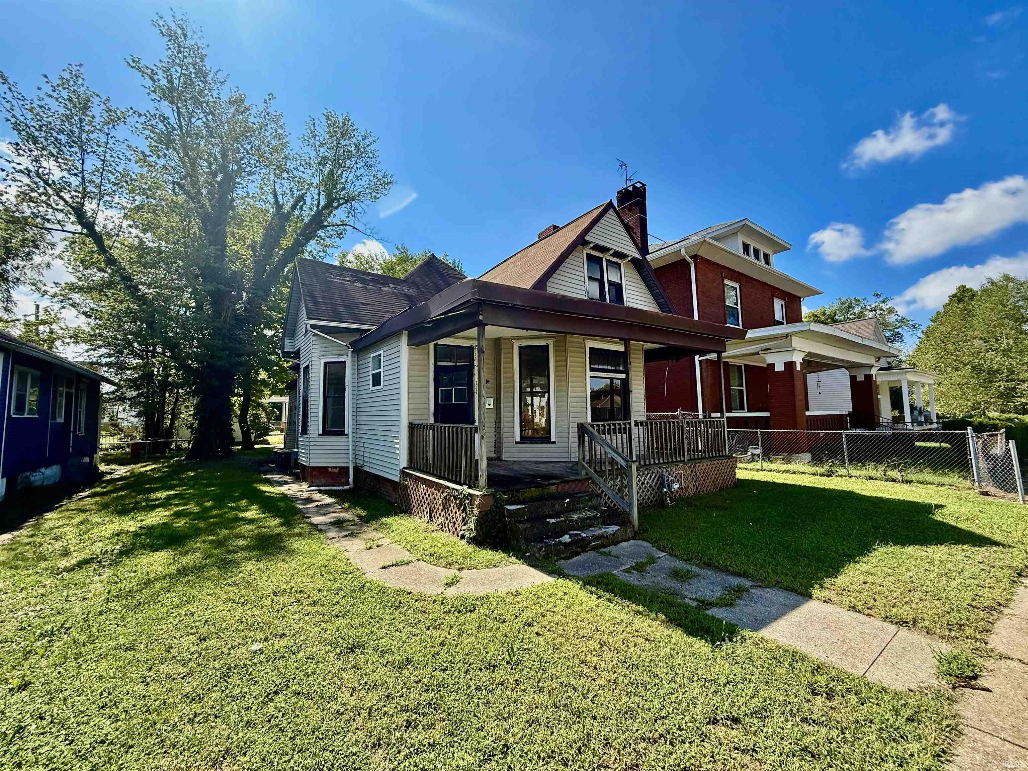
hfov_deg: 102.1
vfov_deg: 85.7
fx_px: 416
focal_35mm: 14
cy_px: 386
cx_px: 514
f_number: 2.2
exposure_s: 1/1033
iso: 64
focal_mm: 2.22
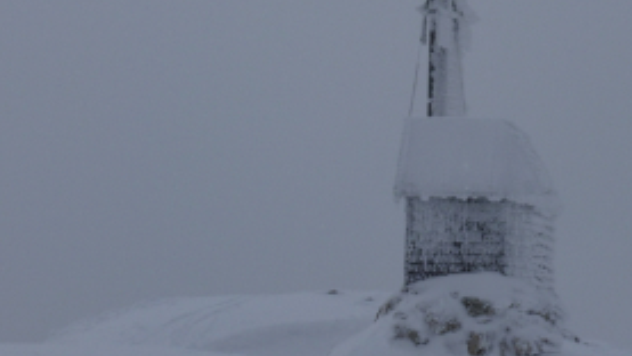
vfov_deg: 8.3
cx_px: 379
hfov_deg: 14.6
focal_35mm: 147
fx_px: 2464
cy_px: 100
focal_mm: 18.7
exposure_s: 1/1000
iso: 100
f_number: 5.6
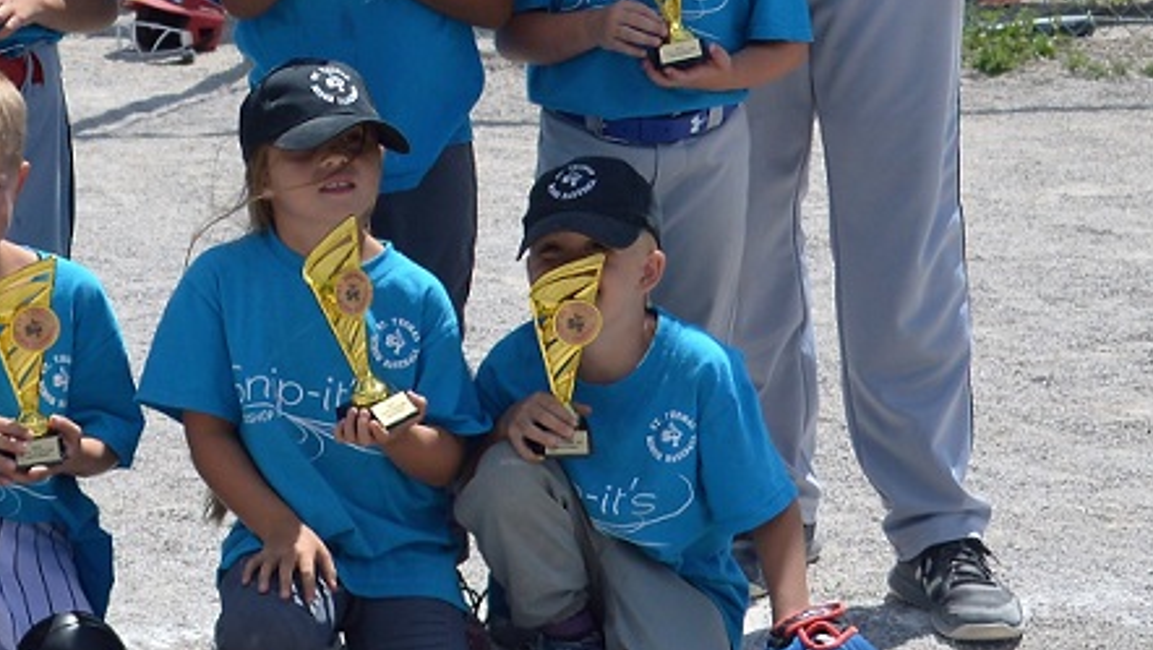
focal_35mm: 68
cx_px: 350
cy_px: -20
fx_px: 2080
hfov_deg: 30.7
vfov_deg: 17.3
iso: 100
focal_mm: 20
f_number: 3.8
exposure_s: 1/1250
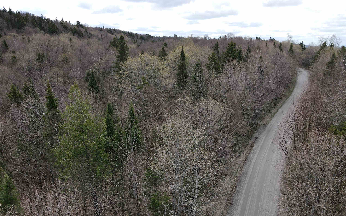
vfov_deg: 47.3
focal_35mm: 26
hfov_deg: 70.4
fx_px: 245
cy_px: 132
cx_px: 172
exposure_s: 1/20
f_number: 2.8
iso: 100
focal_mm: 4.5
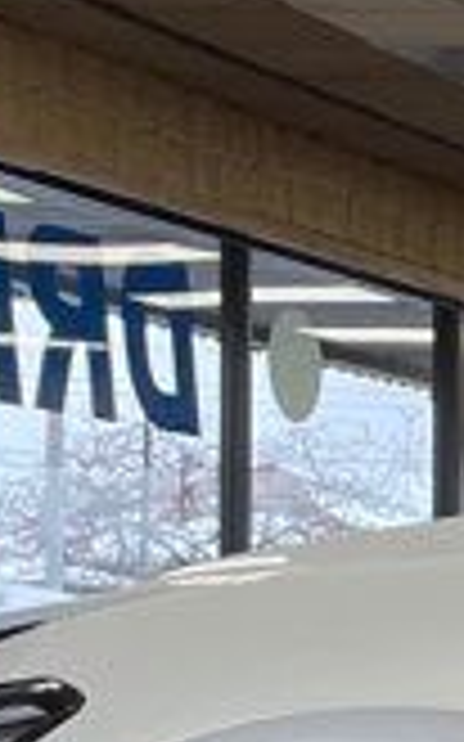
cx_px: 2023
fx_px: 3463
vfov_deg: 12.1
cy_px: 729
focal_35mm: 171
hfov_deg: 6.1
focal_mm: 4.2
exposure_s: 1/120
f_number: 1.6
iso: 64
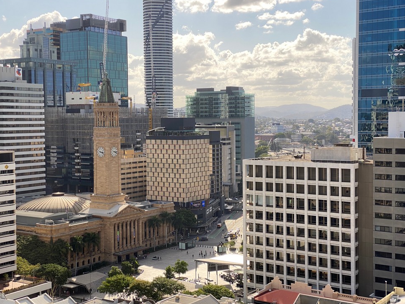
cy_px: 149
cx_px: 197
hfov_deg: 34.9
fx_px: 643
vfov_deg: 26.6
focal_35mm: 55
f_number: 2
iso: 20
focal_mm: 6
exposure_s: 1/340
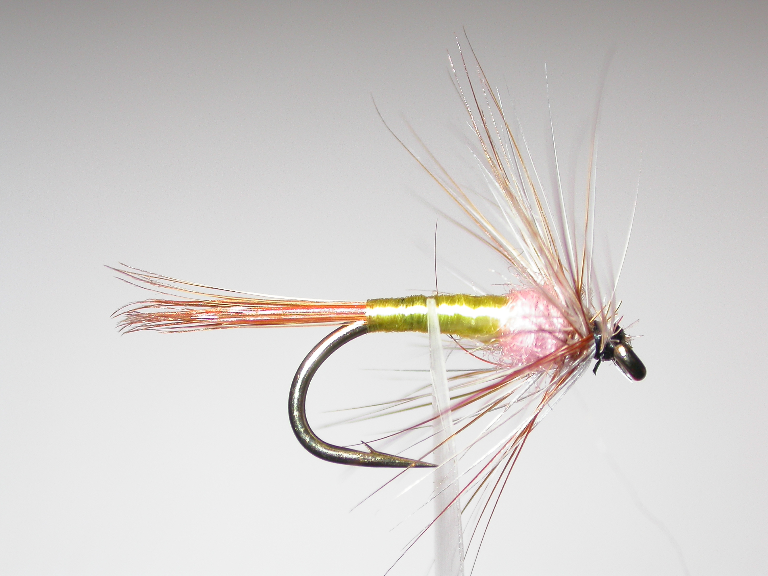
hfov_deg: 14.5
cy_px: 288
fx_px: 3017
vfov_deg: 10.9
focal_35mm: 136
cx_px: 384
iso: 100
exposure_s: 1/84
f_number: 4.7
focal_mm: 28.2
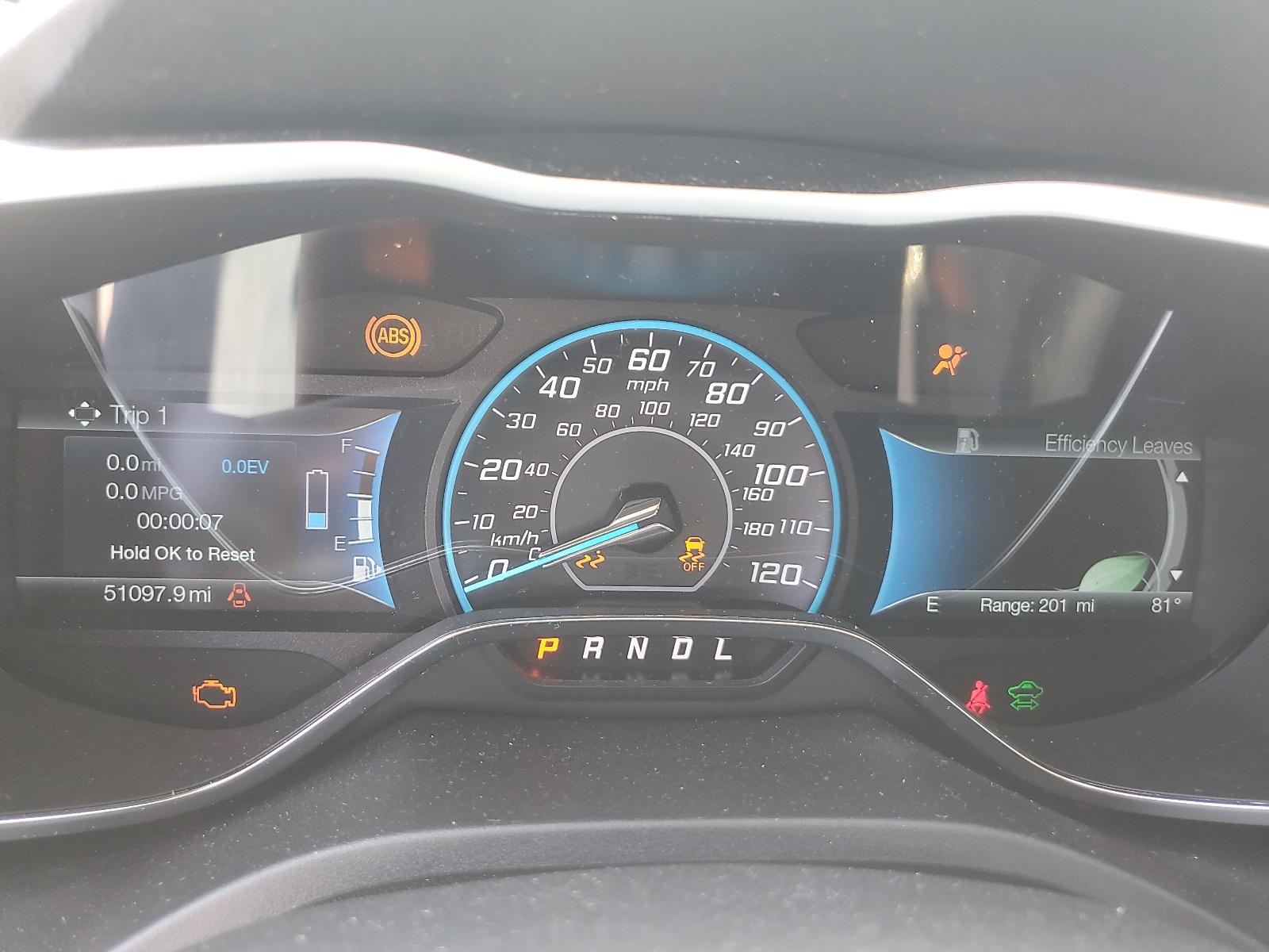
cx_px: 634
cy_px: 476
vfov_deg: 53.1
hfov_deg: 67.3
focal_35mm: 26
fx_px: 953
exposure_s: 1/60.2
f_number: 1.5
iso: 64
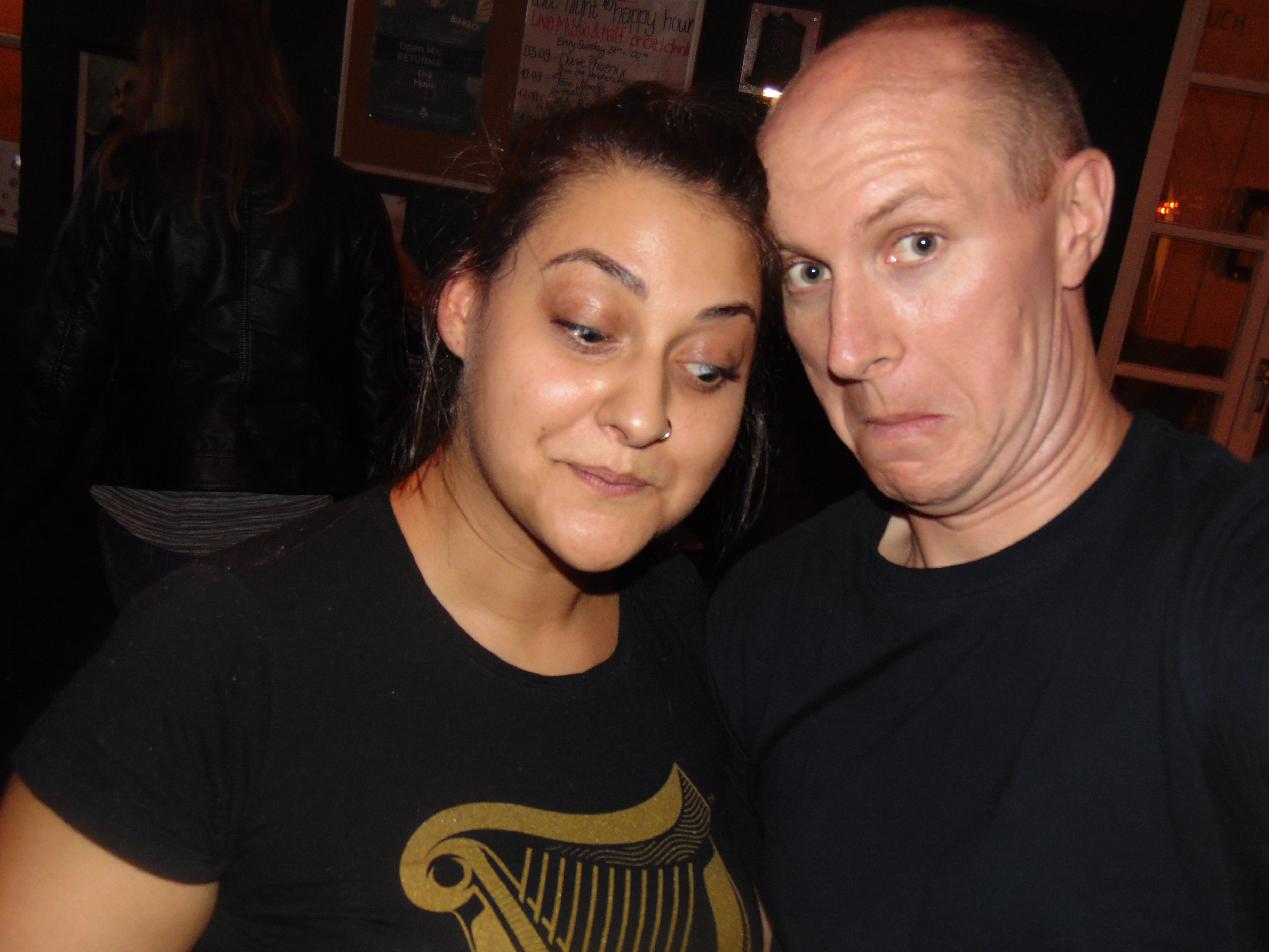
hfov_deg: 52.6
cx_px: 634
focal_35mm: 35
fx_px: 1283
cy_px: 476
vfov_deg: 40.7
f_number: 3.2
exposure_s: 1/8
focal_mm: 6.3
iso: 200
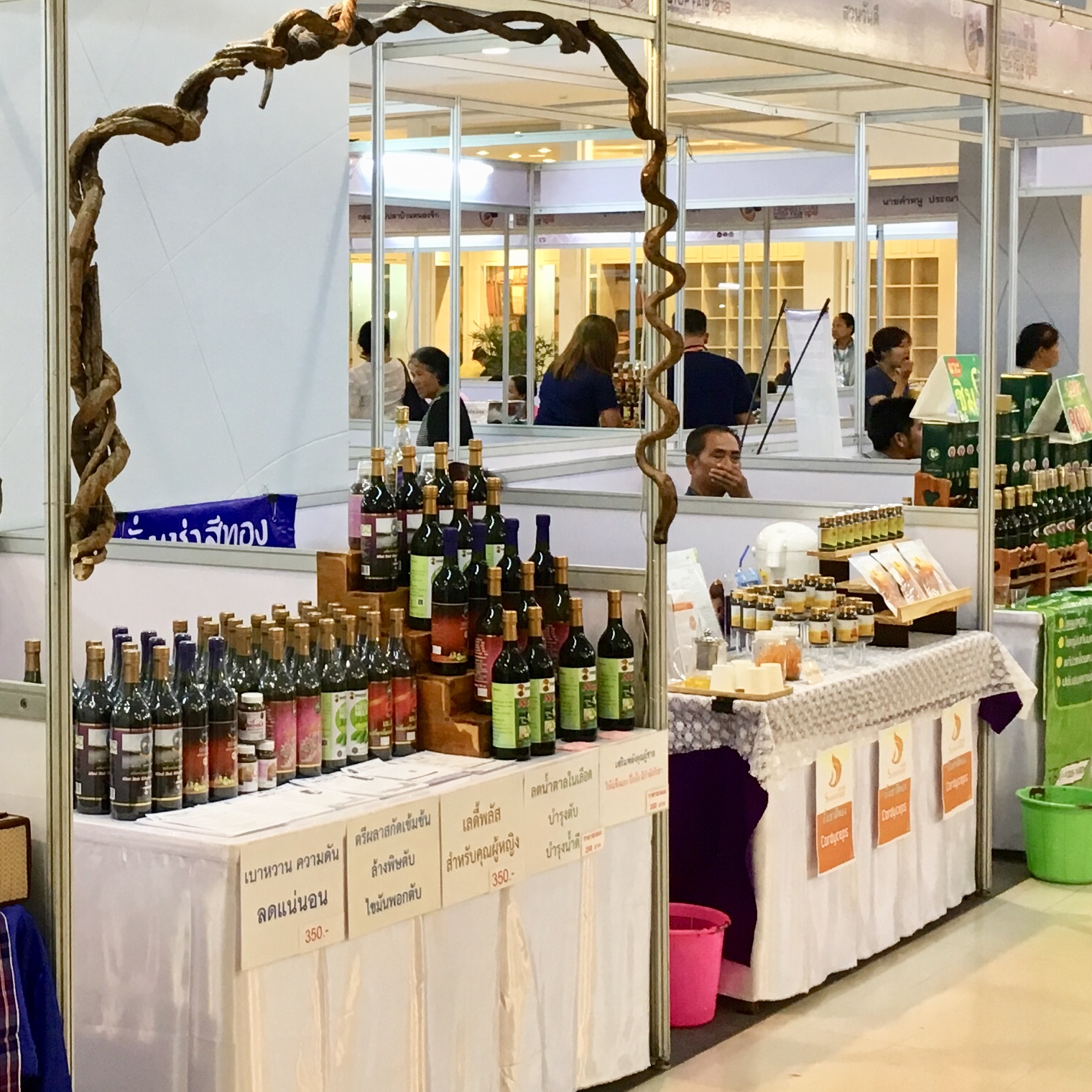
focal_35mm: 68
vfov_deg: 25.3
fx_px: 2427
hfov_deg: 24.6
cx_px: 106
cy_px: 441
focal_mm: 4.15
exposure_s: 1/33
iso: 100
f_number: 2.2
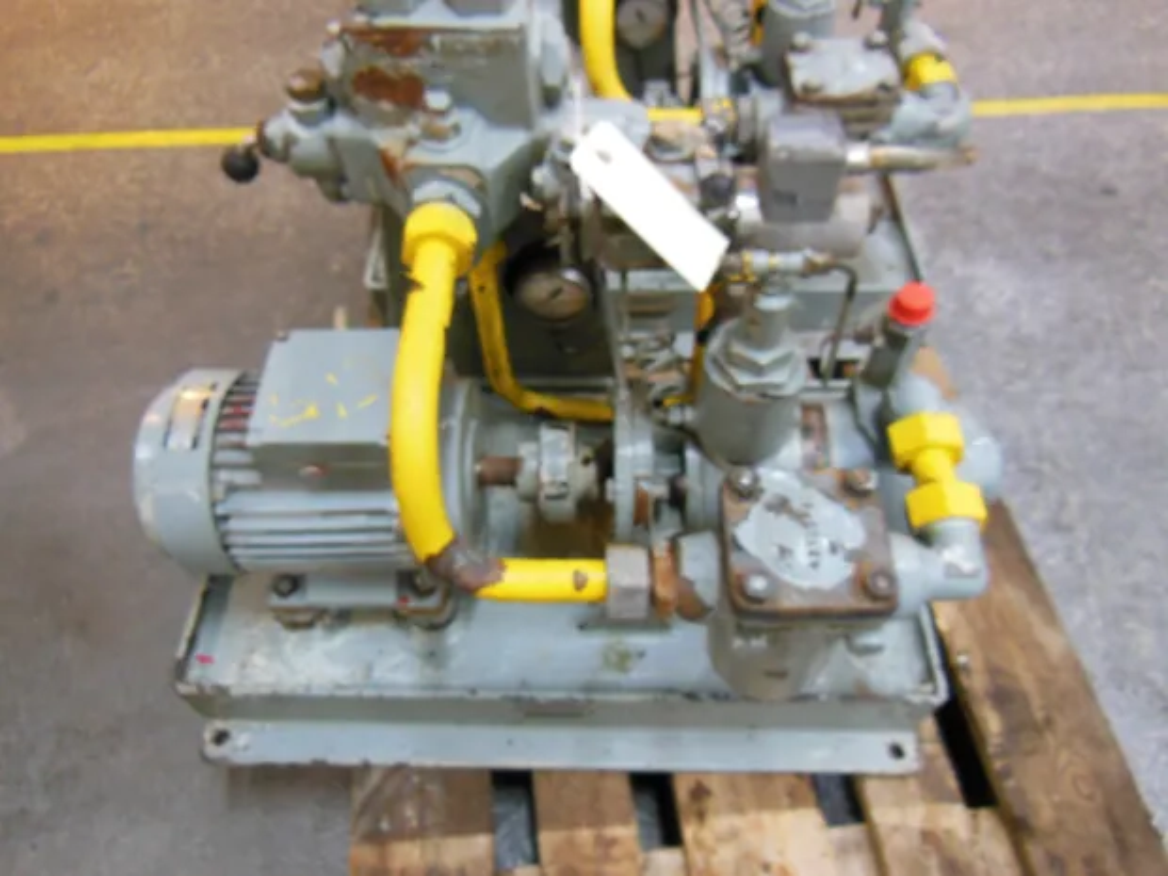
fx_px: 844
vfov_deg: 54.9
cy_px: 438
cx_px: 584
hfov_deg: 69.4
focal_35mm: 25
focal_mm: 4.5
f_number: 3.5
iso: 400
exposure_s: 1/10
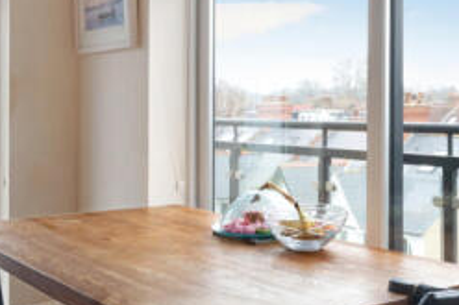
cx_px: 374
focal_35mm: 37
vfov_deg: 35.8
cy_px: 126
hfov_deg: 48.7
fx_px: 471
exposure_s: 1/1.67
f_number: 16
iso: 200
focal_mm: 14
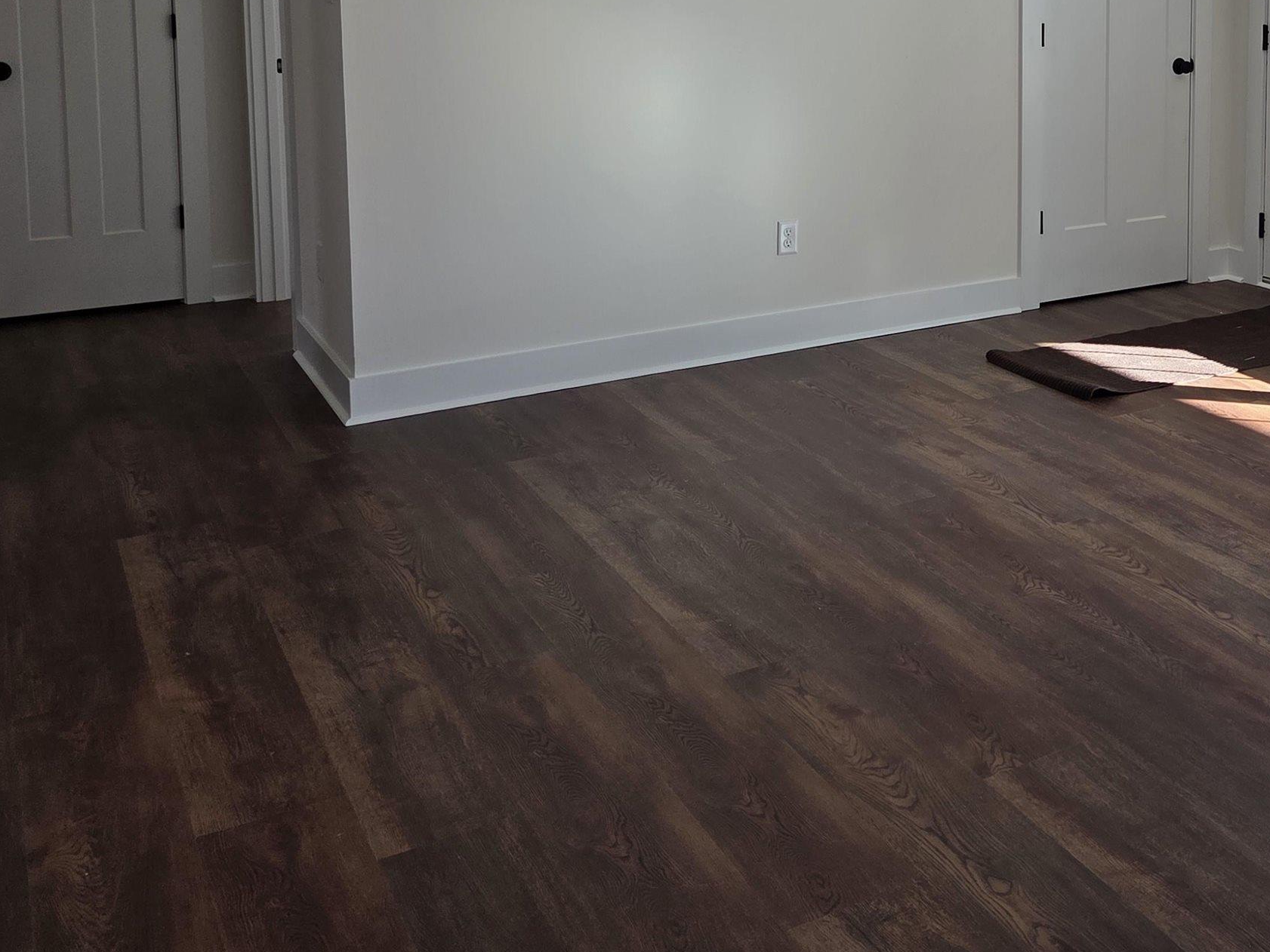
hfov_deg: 42.3
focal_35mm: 42
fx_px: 1541
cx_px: 1062
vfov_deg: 32.7
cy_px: 99
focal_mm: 5.4
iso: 50
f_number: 1.8
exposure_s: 1/120
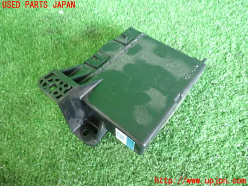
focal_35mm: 25
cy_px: 93
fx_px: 179
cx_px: 124
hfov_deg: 69.4
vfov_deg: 54.9
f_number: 2
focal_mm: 4.5
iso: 320
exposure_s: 1/30
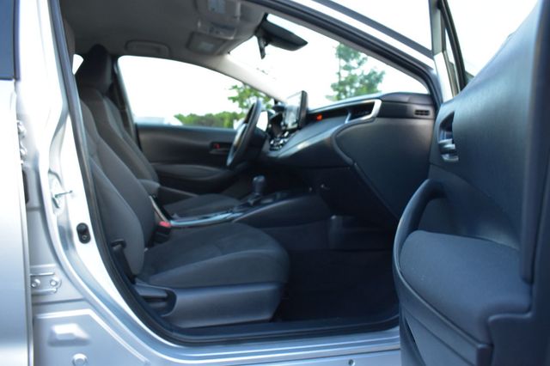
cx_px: 275
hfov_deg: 67.4
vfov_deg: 47.9
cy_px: 183
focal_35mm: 27
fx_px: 412
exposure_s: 1/15
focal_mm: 18
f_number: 5.6
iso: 1600
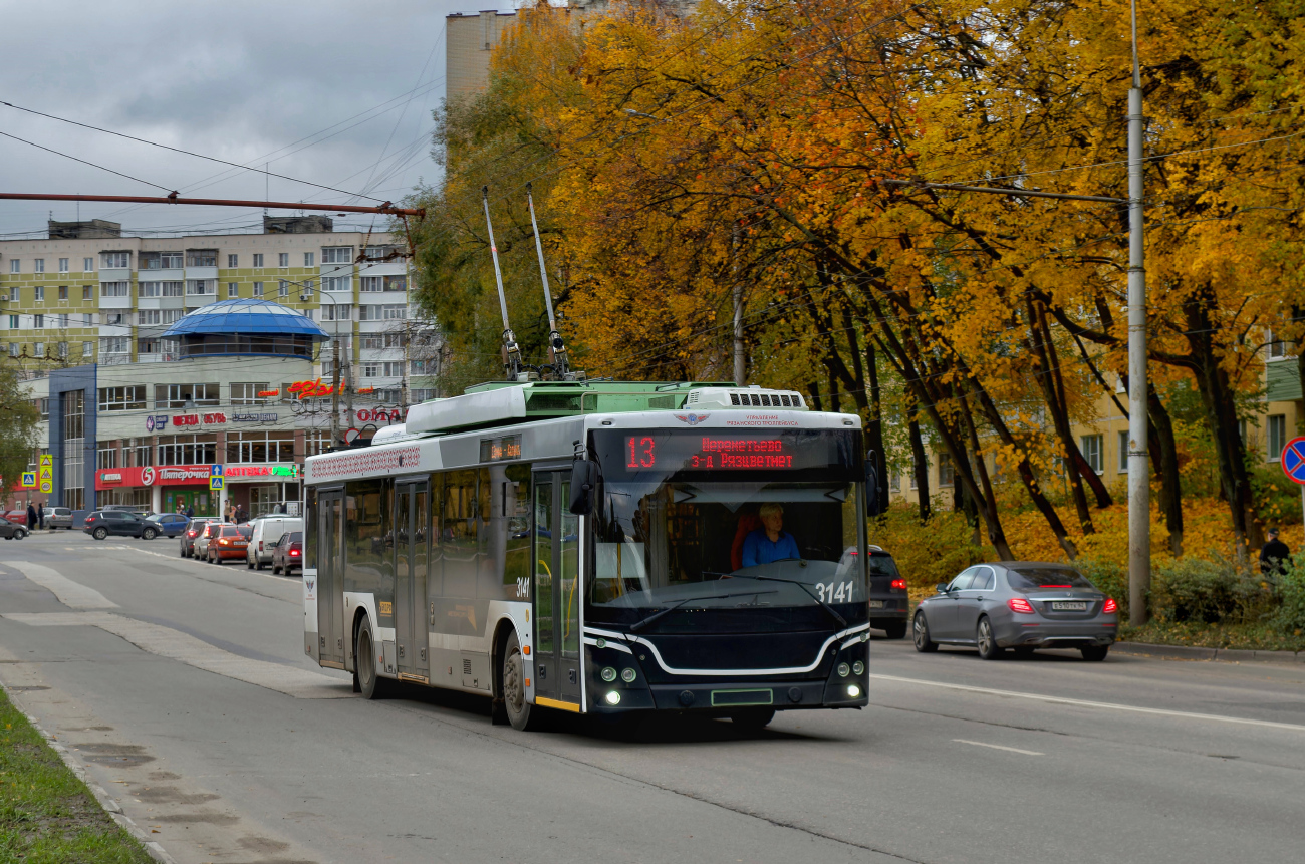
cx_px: 652
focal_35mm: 82
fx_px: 2984
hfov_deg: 24.7
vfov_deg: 16.5
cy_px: 432
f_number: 5.6
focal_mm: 55
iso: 400
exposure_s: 1/200
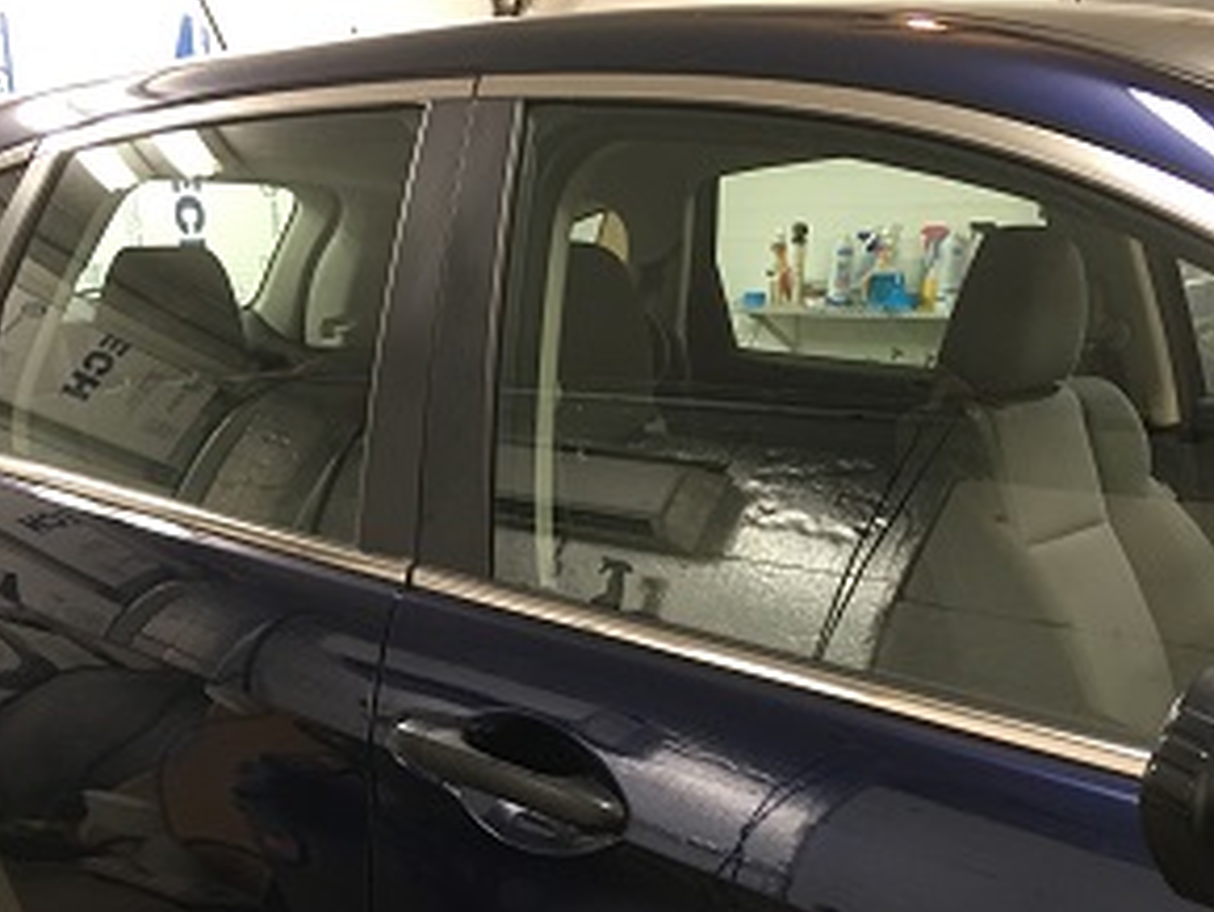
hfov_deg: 41.2
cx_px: 586
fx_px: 1615
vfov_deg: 31.2
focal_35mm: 46
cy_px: 634
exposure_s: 1/30
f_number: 2.2
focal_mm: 4.15
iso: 125
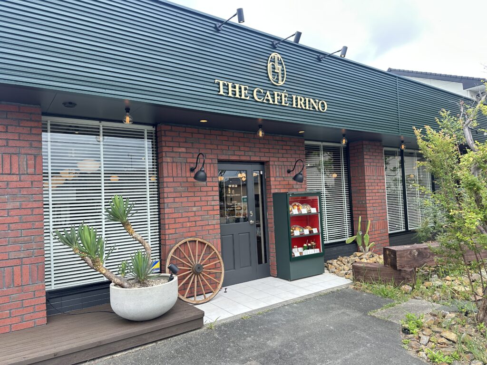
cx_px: 244
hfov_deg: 71.6
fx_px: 338
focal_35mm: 24
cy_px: 182
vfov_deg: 56.8
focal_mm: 6.86
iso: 80
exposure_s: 1/750
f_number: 1.78
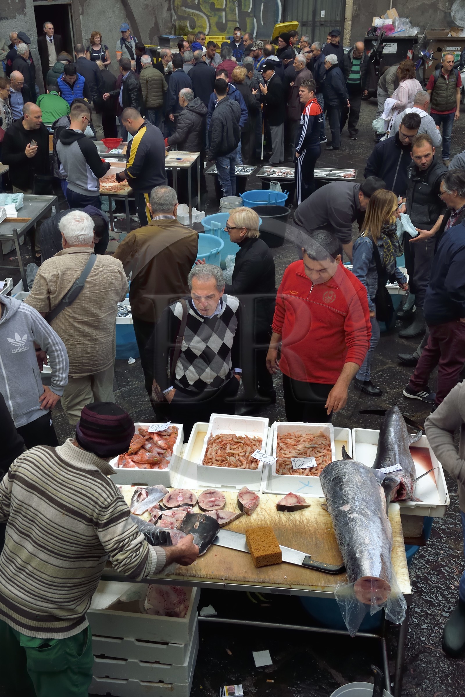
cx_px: 232
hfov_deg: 35.1
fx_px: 736
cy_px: 348
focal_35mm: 38
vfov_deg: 50.7
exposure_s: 1/125
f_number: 18
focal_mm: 38
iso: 800
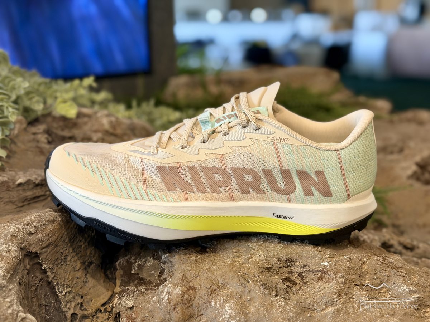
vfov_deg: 30.3
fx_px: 596
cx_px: 215
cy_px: 161
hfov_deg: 39.7
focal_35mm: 48
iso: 125
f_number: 1.78
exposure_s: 1/50
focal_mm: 6.76
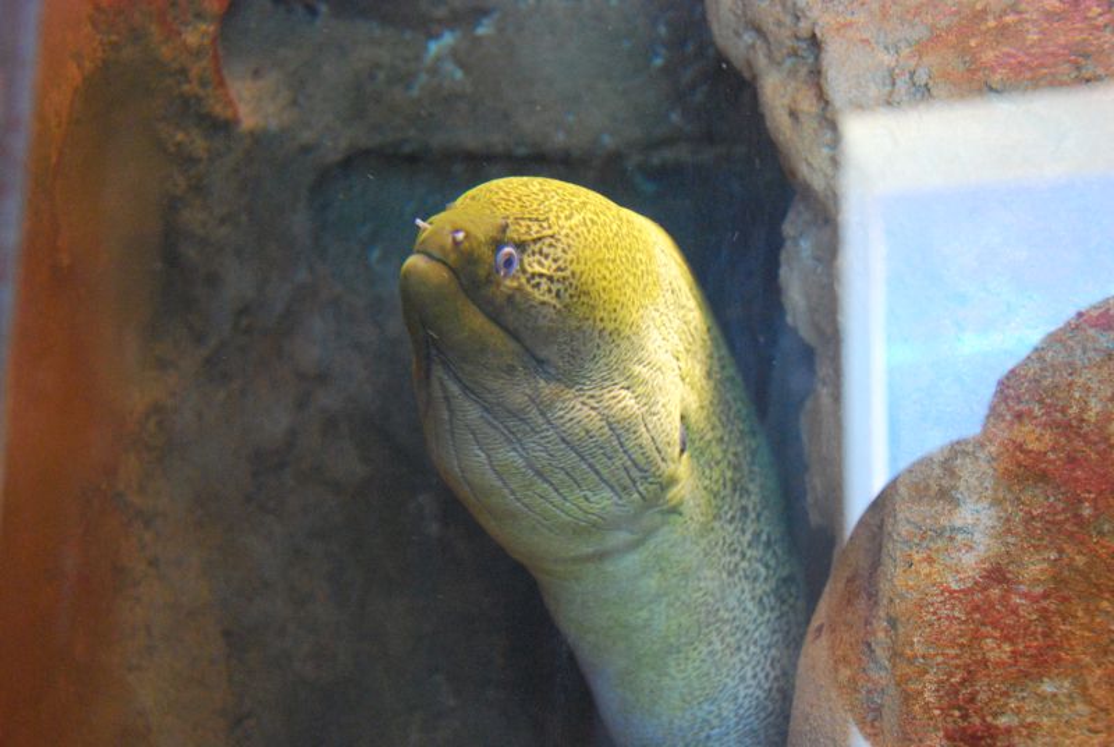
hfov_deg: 41.1
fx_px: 1488
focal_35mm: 48
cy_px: 374
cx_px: 557
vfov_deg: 28.2
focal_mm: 32
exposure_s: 1/20
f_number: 4.2
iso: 1600
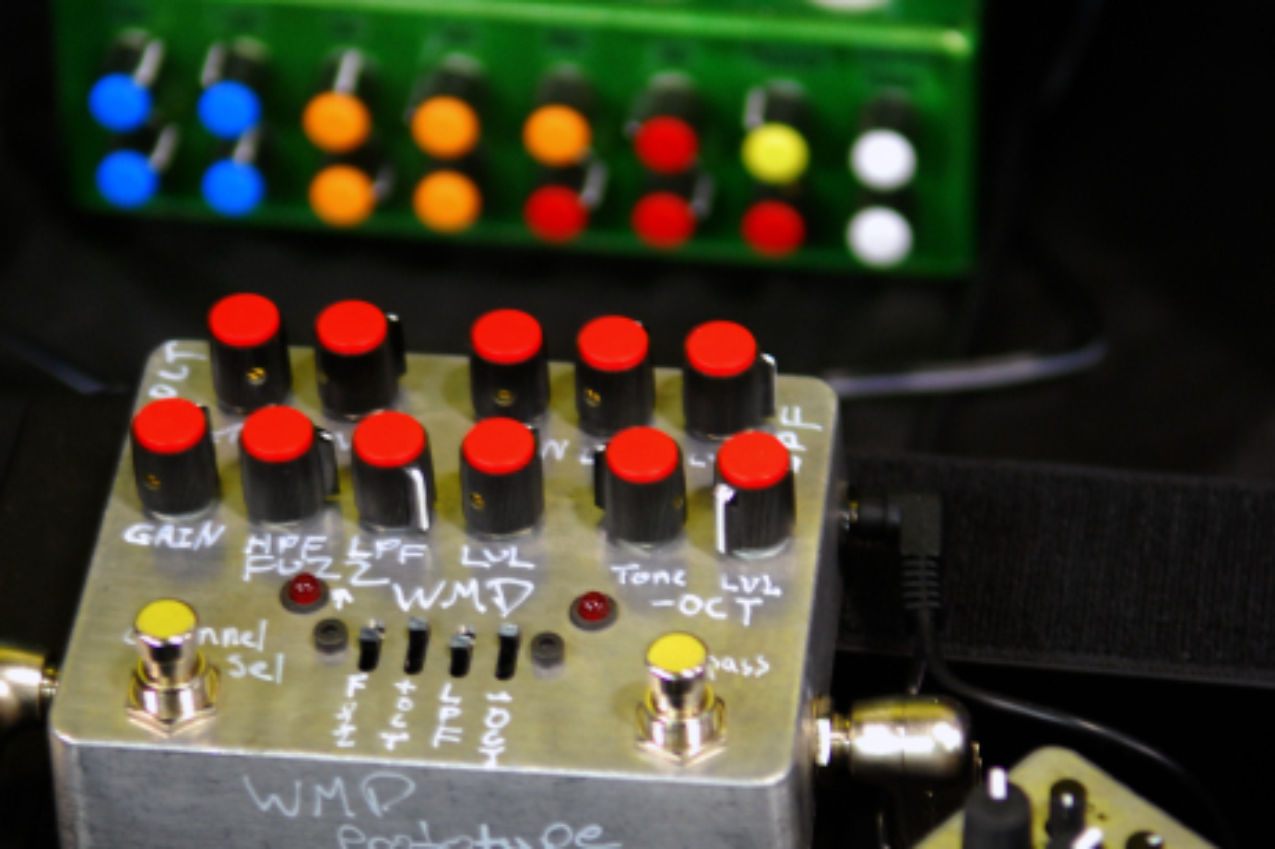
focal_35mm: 134
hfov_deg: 15.3
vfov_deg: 10.2
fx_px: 4737
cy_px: 514
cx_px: 759
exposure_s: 1/10
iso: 500
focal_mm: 55
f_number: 2.8
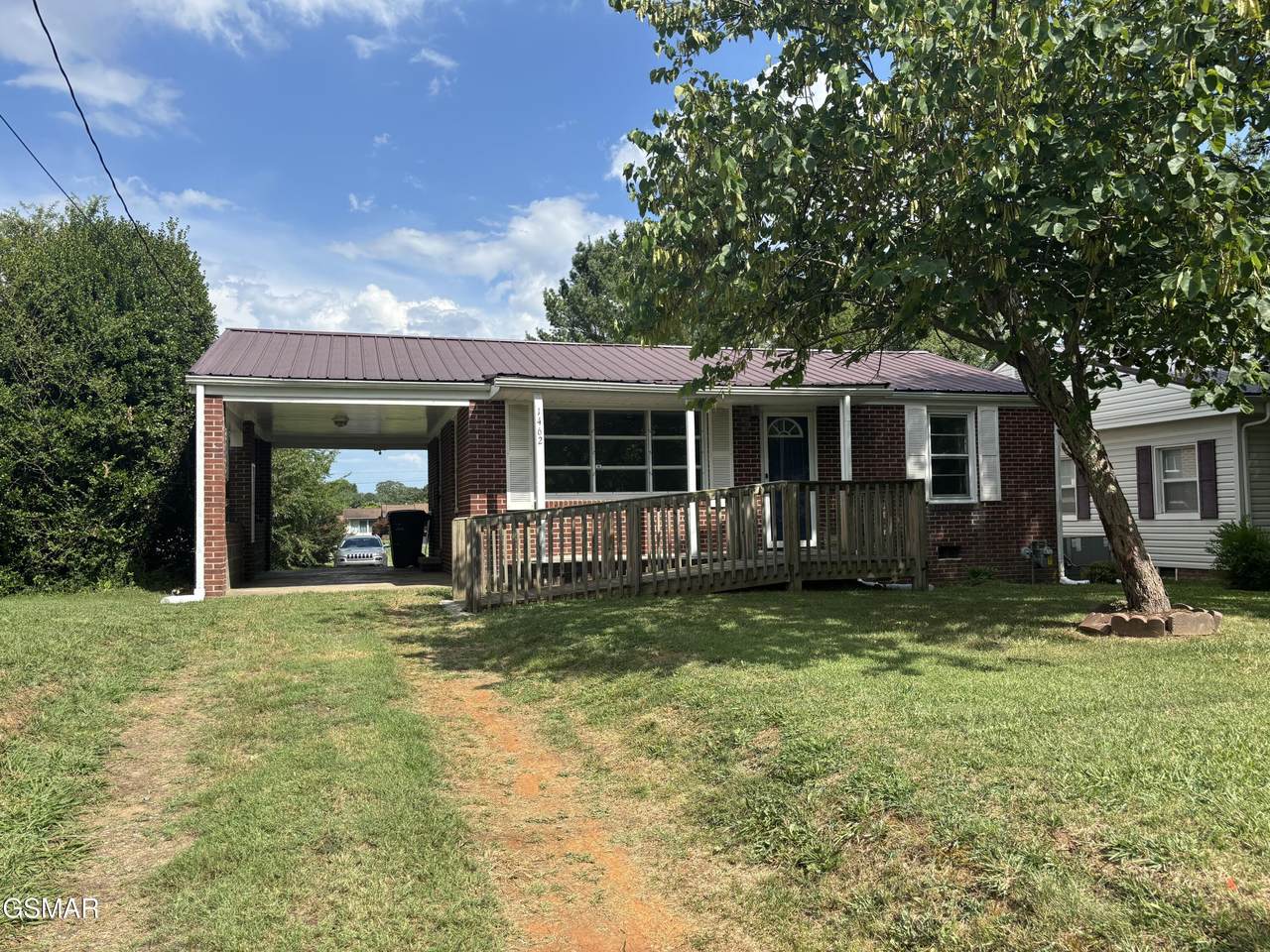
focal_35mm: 26
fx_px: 954
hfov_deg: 67.3
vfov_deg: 53.1
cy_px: 476
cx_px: 635
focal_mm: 5.96
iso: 50
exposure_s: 1/2398
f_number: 1.6
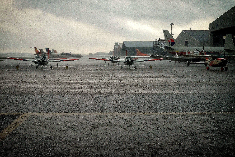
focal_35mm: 41
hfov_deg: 47.4
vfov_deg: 32.6
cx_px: 118
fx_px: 268
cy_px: 78
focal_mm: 27
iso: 1250
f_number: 14
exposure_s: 1/125
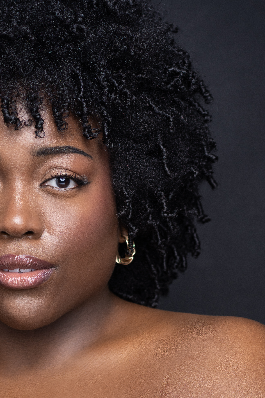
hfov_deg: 10.8
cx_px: 48
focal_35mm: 126
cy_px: 384
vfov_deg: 16.0
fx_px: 1391
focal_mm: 55
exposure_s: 1/200
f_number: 3.2
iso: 125
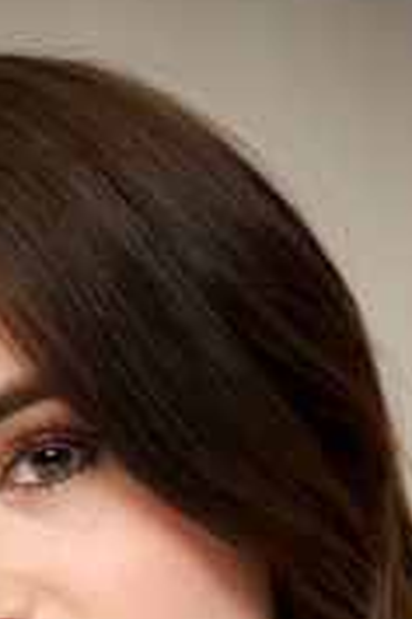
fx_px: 11655
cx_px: 31
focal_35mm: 679
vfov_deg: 3.0
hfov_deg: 2.0
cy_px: 647
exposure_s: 1/60
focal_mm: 300
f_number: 5.6
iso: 400
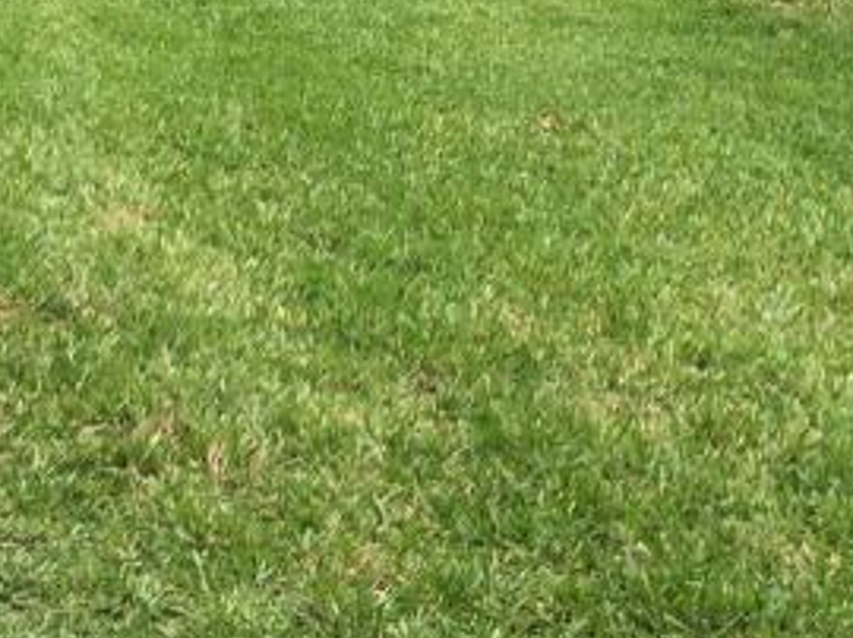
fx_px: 2708
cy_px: 28
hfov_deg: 17.8
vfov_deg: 13.3
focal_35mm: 110
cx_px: 272
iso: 32
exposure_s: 1/146
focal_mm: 4.15
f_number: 2.2
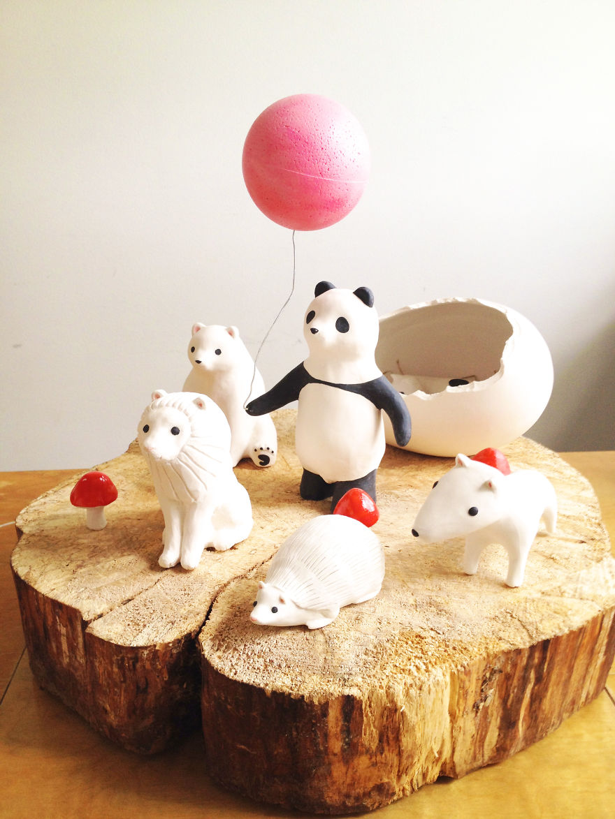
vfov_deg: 52.6
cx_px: 308
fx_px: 829
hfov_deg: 40.7
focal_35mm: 35
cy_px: 410
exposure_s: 1/20
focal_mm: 4.28
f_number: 2.4
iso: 50
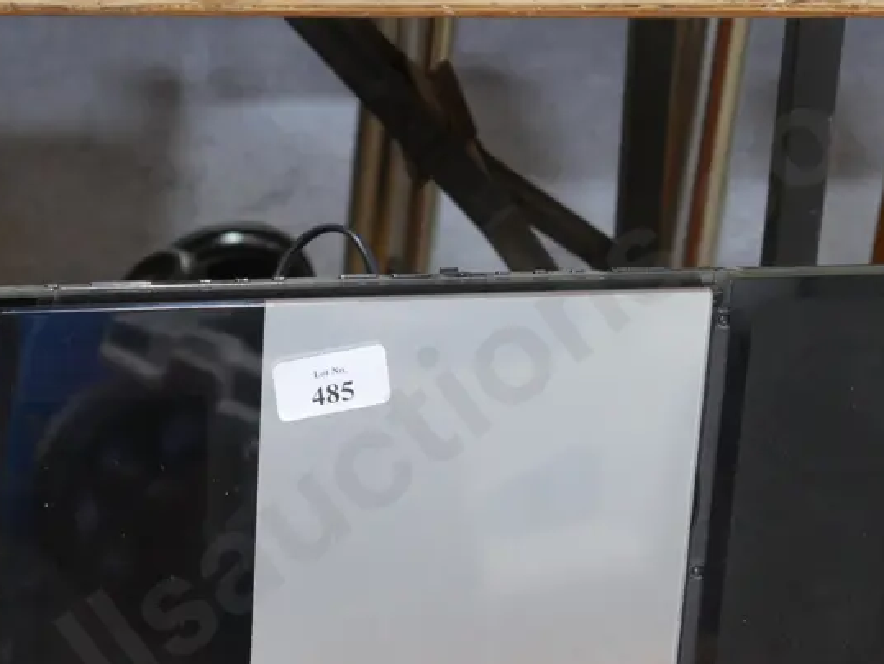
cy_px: 511
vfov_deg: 11.1
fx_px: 3399
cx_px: 317
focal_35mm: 133
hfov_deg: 14.8
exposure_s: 1/80
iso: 800
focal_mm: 35
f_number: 5.5
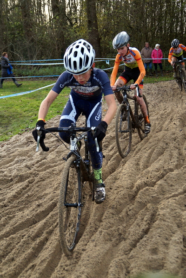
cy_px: 139
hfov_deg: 29.9
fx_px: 349
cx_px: 93
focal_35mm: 45
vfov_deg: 43.6
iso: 1250
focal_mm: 30
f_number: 4
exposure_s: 1/2000
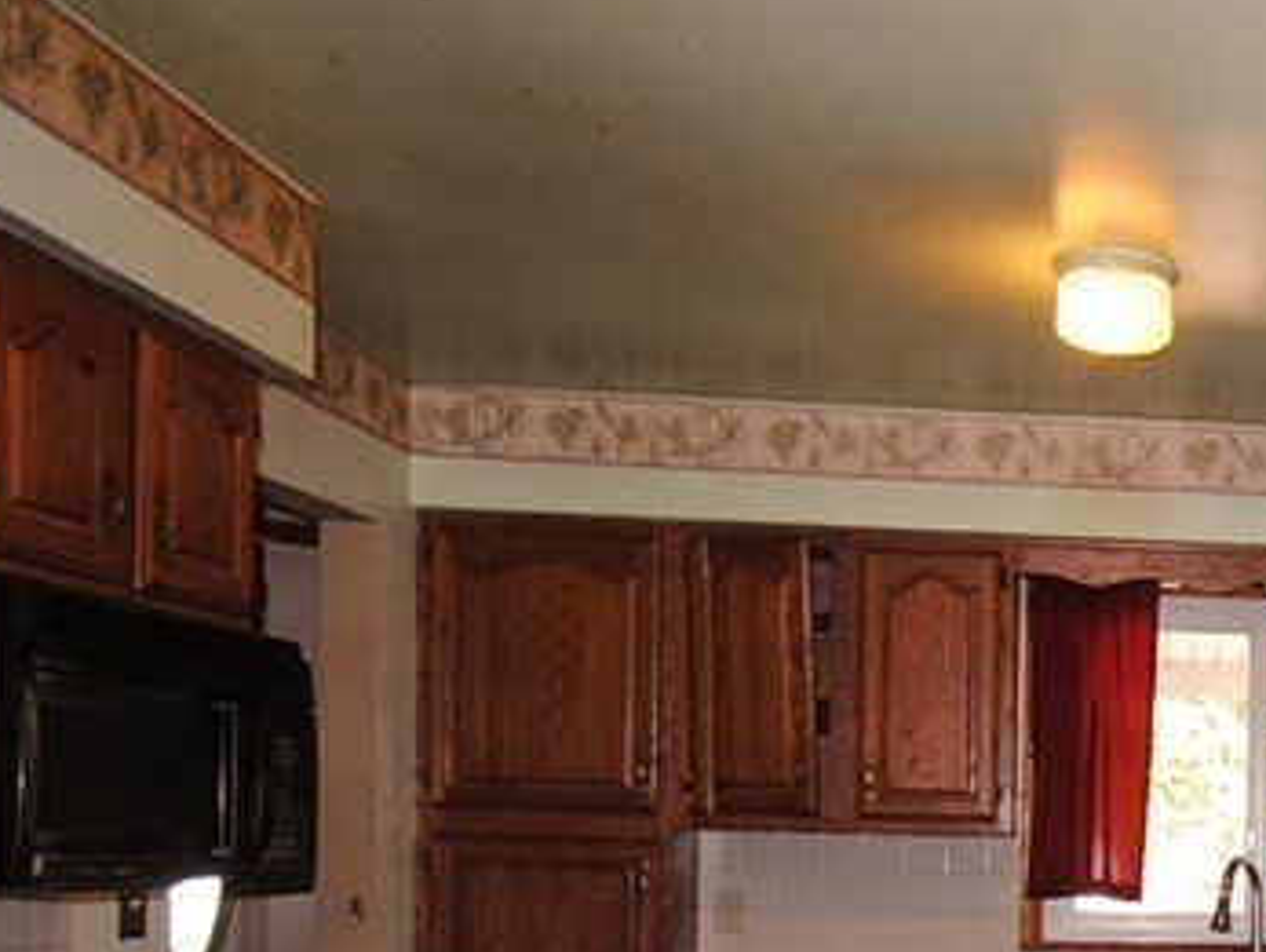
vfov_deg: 30.6
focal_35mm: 45
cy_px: 883
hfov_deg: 36.5
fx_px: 1647
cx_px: 1341
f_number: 3.5
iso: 200
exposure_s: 1/60
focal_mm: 10
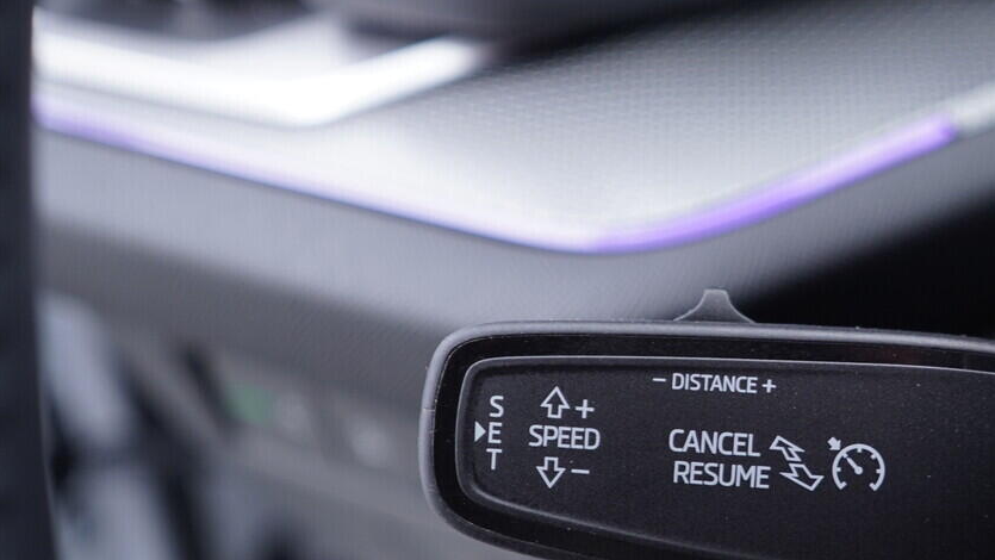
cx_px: 759
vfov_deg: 18.5
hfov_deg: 31.7
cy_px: 351
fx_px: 1715
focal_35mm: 65
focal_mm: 24
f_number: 2.8
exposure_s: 1/40
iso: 250
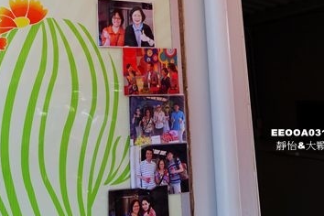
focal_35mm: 44
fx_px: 396
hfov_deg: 43.5
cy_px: 26
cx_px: 94
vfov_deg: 29.4
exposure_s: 1/250
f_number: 4
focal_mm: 8.8
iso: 125
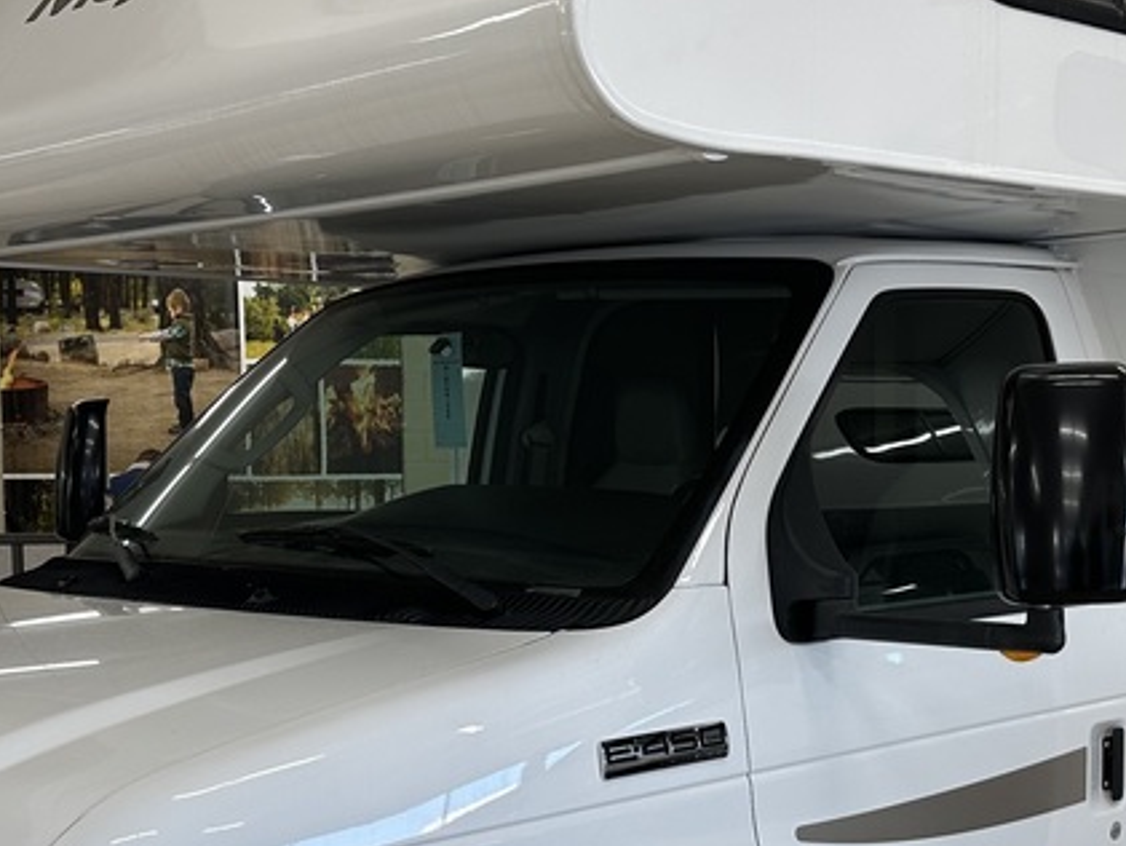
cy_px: 568
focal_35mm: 57
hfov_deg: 33.1
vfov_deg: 25.5
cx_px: 845
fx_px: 1855
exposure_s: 1/61
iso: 64
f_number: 1.78
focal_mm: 6.86
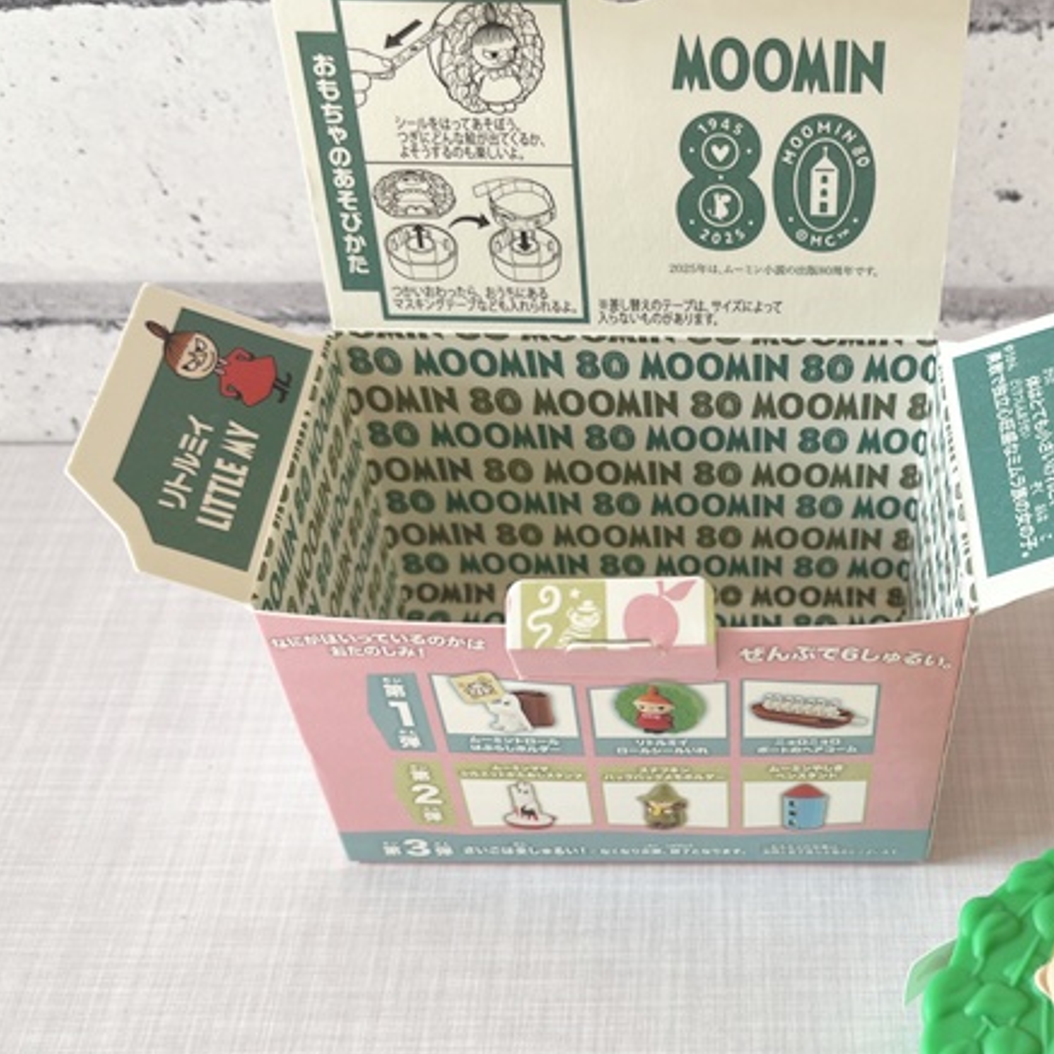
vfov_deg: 40.8
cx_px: 798
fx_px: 1412
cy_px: 619
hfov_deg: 39.7
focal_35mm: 41
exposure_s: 1/121
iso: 40
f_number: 1.6
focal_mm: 5.1
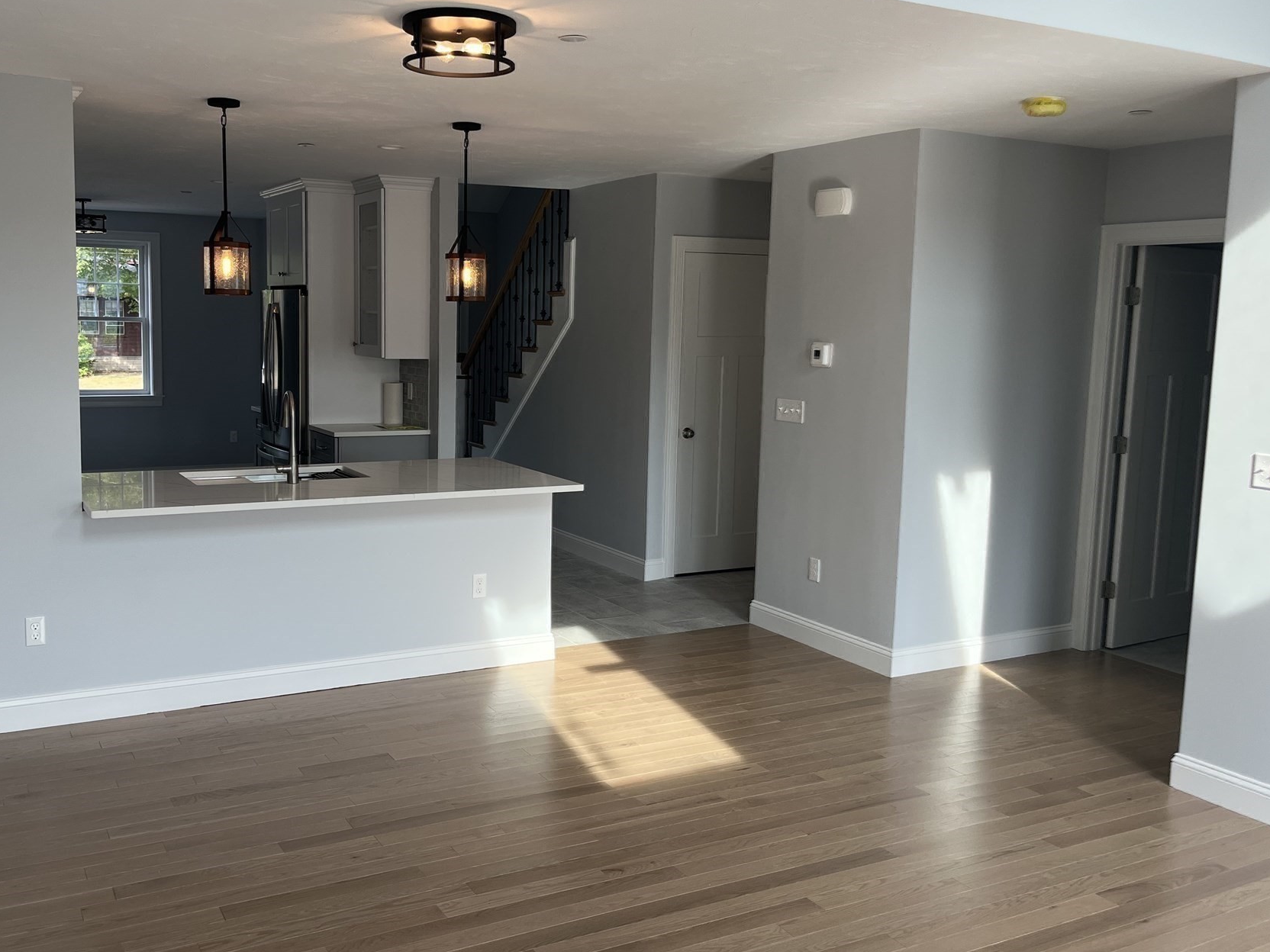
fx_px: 1174
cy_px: 453
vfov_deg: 44.1
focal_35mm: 32
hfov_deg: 56.5
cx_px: 533
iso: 40
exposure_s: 1/231
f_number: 1.6
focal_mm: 5.1
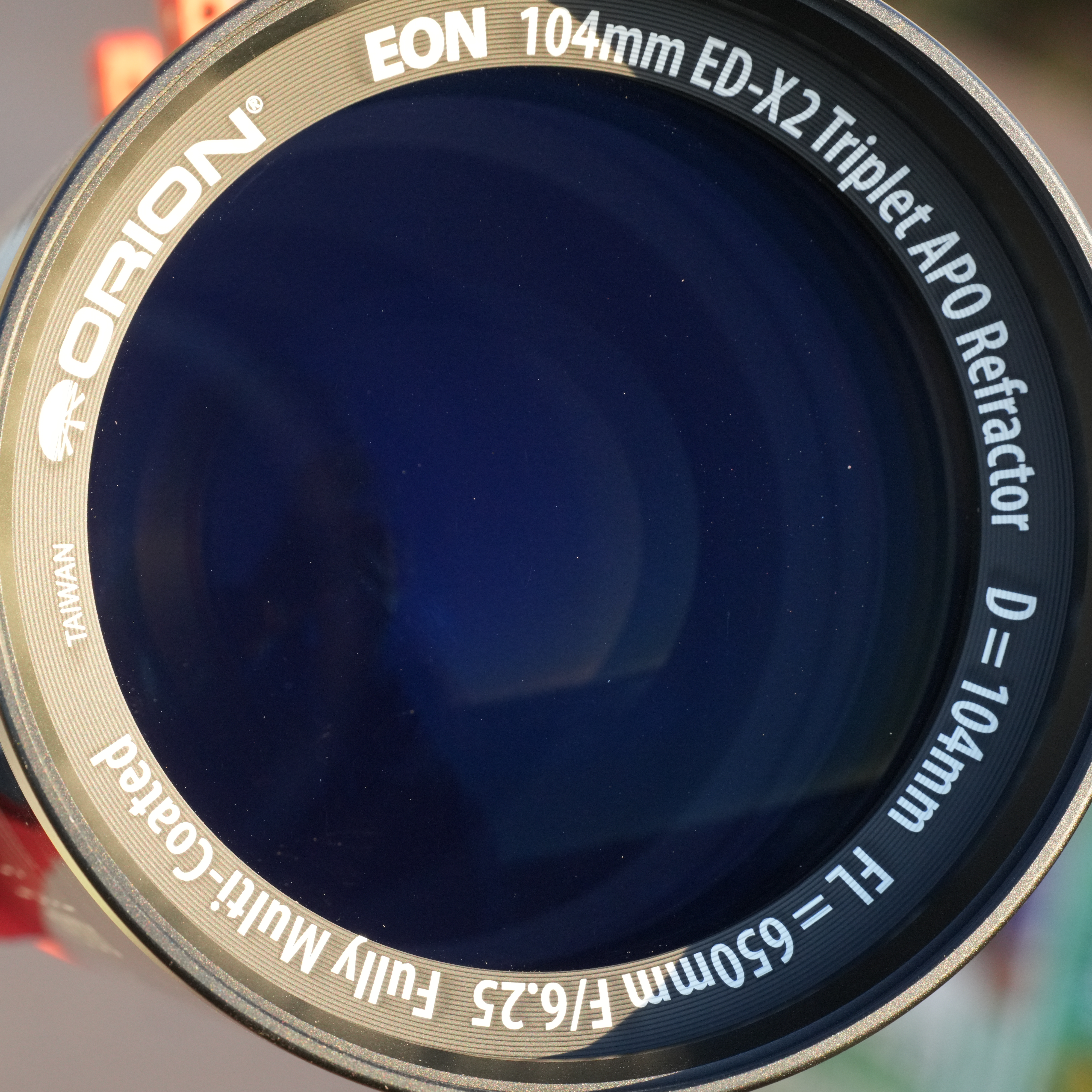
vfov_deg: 10.7
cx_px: 483
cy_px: 541
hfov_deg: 10.7
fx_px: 5819
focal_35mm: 163
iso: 1600
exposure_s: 1/160
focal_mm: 124.8
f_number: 13
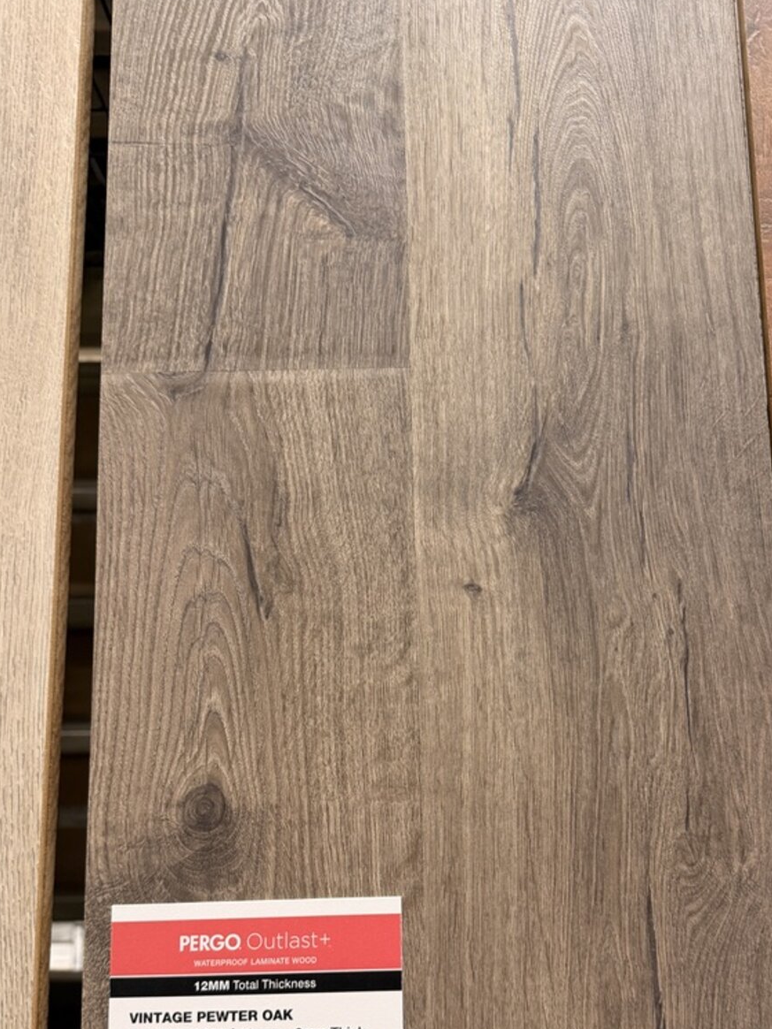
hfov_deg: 42.9
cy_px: 657
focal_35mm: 33
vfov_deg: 54.6
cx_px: 427
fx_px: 981
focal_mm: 6.76
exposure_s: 1/68
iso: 200
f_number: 1.78
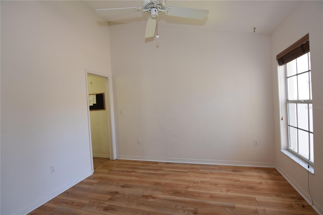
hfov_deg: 95.0
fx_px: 148
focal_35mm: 16
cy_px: 108
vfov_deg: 72.0
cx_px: 162
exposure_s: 1/100
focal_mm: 11
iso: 800
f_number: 5
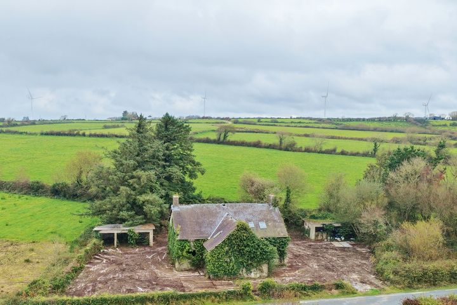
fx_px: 355
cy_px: 152
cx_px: 228
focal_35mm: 28
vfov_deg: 46.4
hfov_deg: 65.5
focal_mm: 14.45
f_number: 2.8
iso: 250
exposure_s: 1/800
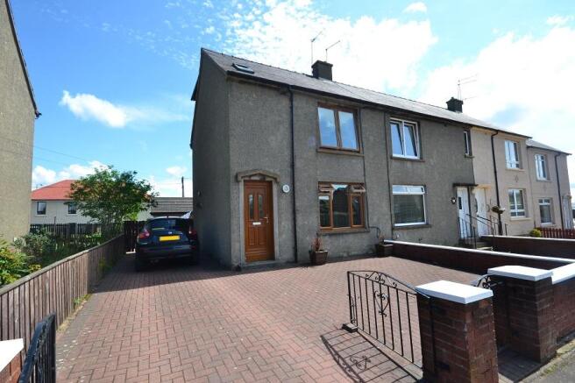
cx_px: 288
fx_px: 240
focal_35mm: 15
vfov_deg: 77.3
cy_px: 192
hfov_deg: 100.4
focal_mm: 10
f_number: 10
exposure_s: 1/250
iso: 400
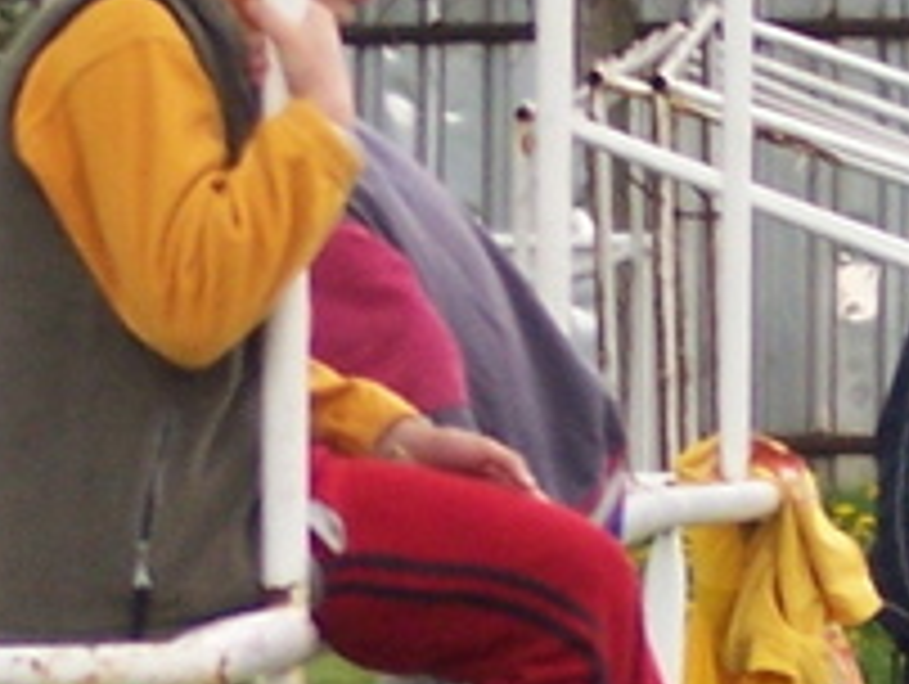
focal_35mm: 669
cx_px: 1300
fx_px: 17589
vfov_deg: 2.2
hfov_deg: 3.0
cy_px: 1071
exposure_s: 1/125
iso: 140
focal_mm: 22
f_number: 4.8
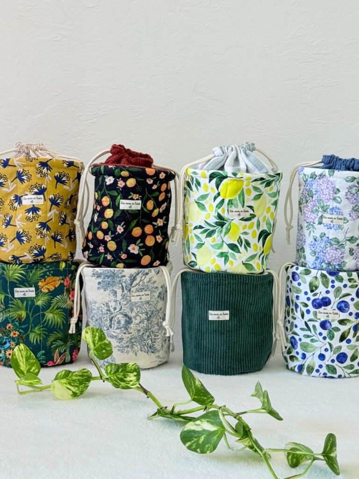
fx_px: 664
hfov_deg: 30.3
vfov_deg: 39.7
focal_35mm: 48
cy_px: 240
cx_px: 180
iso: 100
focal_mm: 6.76
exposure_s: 1/91
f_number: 1.78
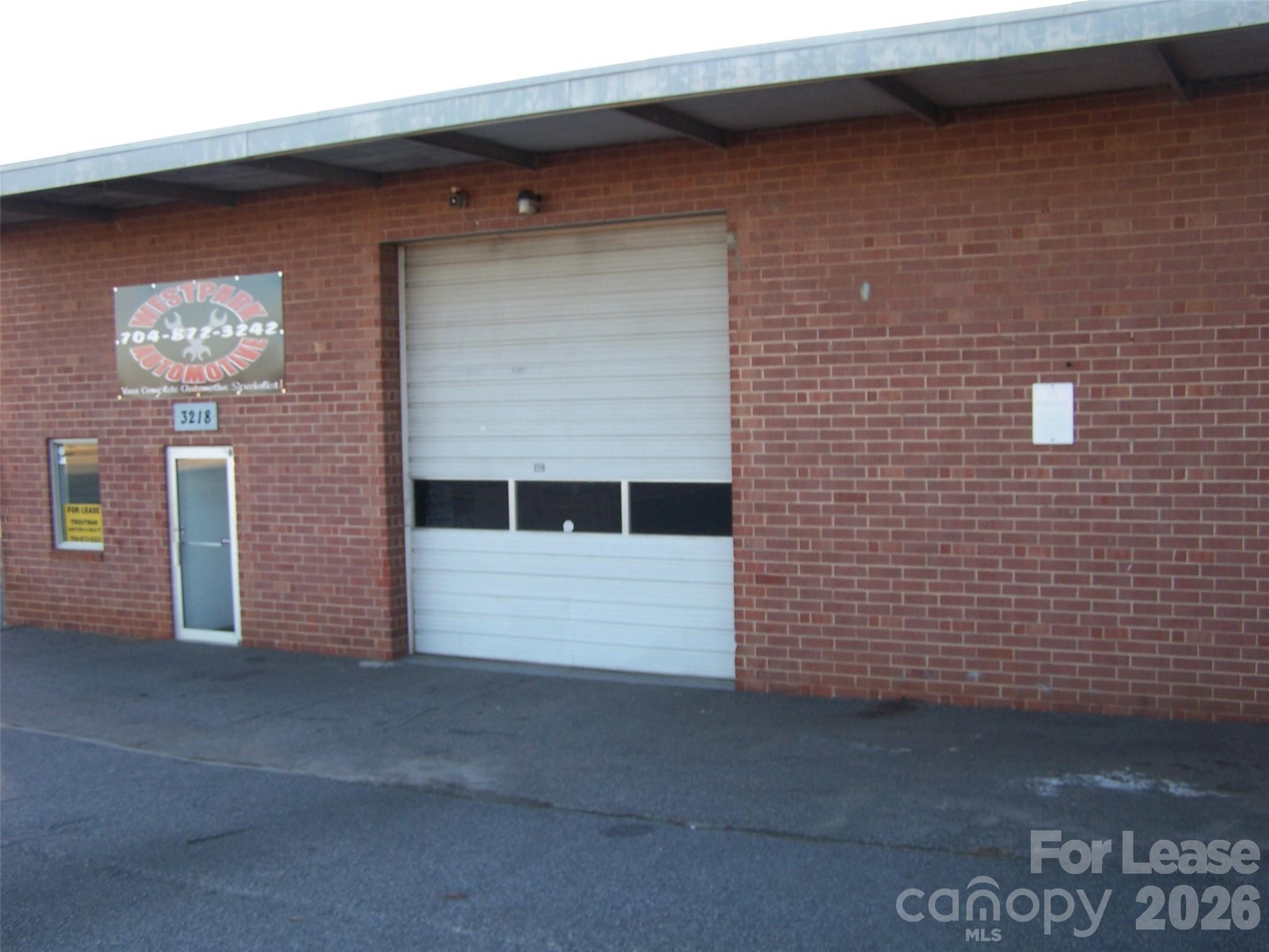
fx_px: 1393
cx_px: 634
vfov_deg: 37.7
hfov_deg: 49.0
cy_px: 476
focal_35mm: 38
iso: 80
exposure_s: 1/100
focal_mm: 6.3
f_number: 2.8
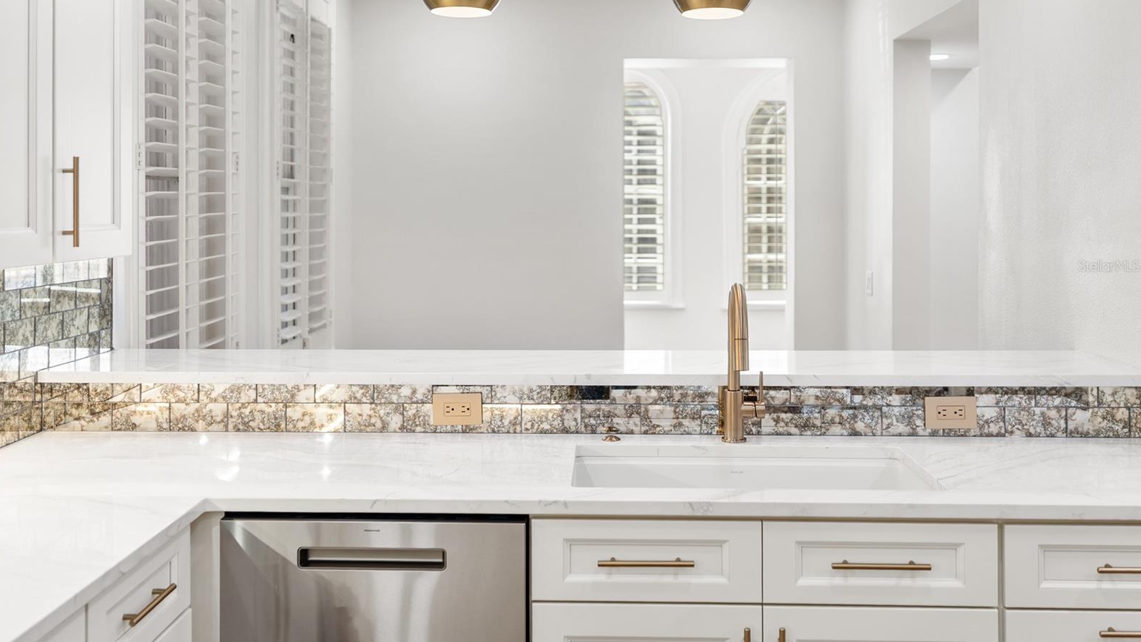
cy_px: 266
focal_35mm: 37
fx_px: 1119
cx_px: 567
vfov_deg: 31.9
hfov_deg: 54.0
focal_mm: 35
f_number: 2.8
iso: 40
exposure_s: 1/45
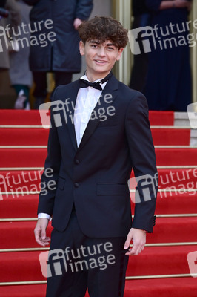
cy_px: 148
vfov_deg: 28.9
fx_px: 576
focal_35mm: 70
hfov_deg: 19.4
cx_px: 98
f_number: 3.2
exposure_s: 1/200
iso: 1000
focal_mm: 70
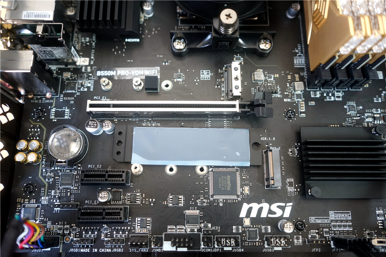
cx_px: 193
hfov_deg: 63.7
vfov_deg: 44.9
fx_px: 311
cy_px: 128
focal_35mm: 29
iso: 1000
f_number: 3.5
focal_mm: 29
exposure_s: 1/20
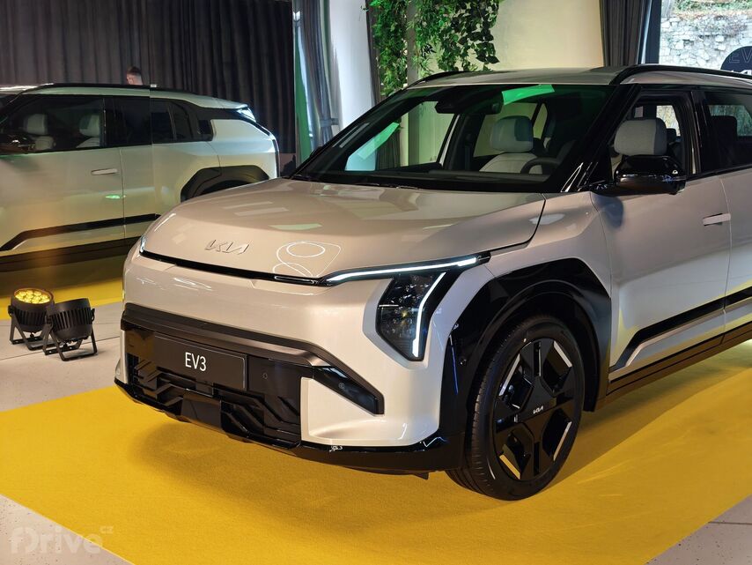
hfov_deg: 41.2
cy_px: 282
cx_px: 376
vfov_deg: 31.5
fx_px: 1000
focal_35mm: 46
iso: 154
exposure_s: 1/50
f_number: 1.63
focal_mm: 8.72
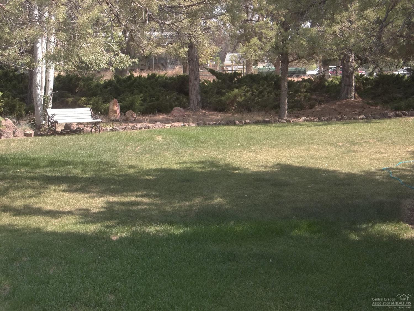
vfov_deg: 23.3
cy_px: 156
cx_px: 207
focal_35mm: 63
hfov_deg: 30.7
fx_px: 753
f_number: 4
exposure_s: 1/200
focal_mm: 11.3
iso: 80
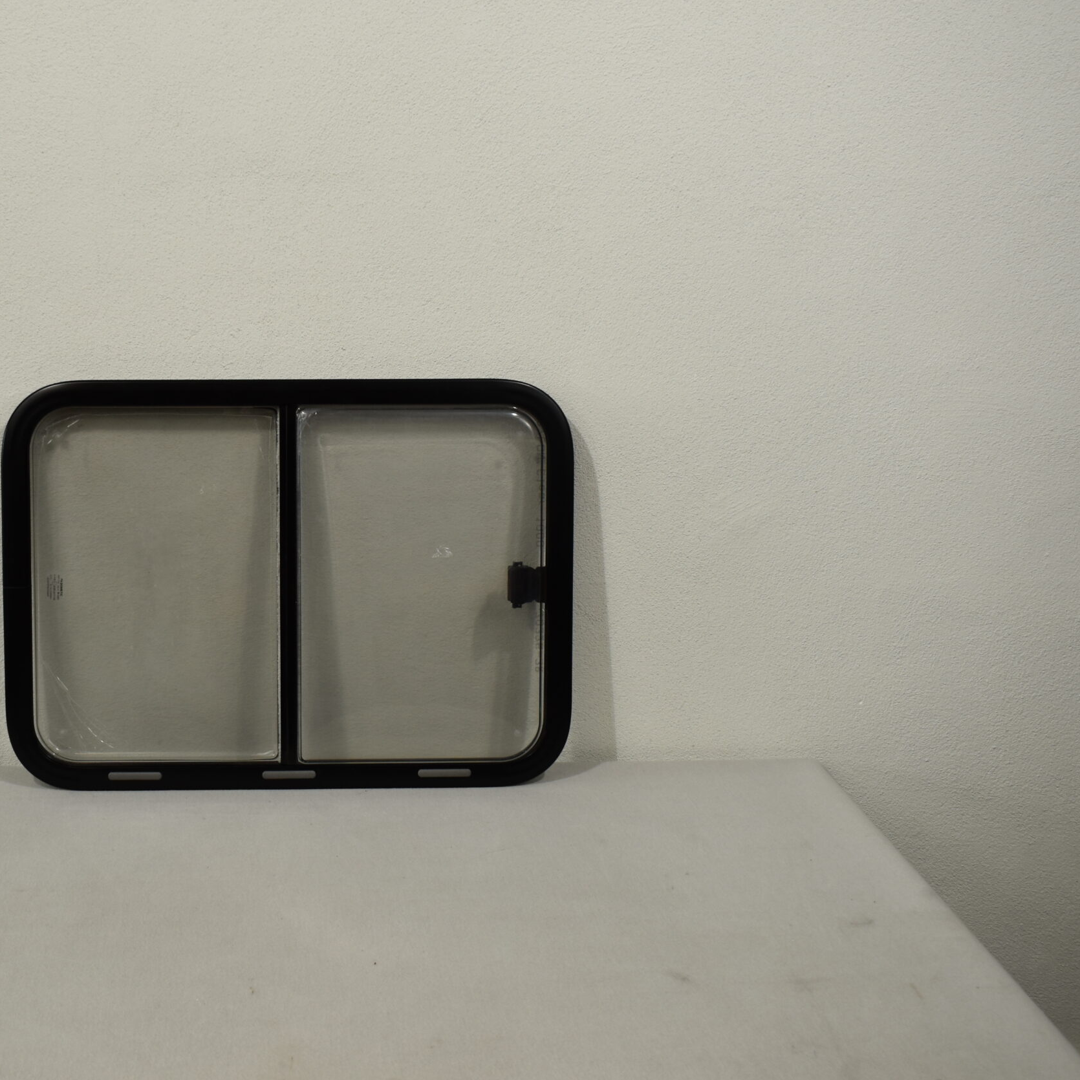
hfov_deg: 38.4
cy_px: 531
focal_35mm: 43
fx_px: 1518
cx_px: 309
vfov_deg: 39.2
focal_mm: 22
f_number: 5.6
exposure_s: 1/125
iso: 320
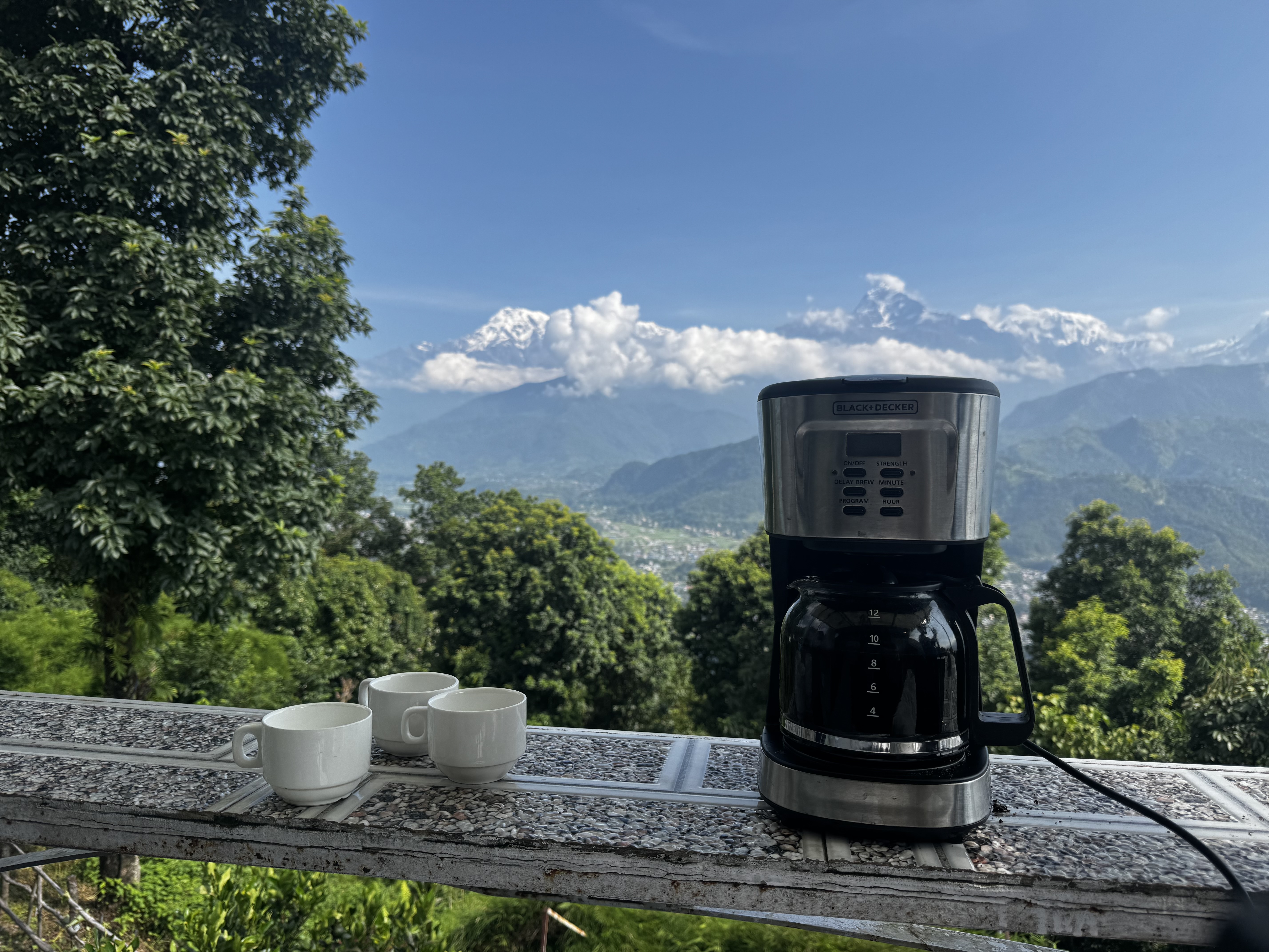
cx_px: 634
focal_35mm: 24
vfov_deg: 56.8
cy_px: 476
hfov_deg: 71.6
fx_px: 880
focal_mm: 6.76
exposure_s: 1/3413
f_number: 1.78
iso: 80
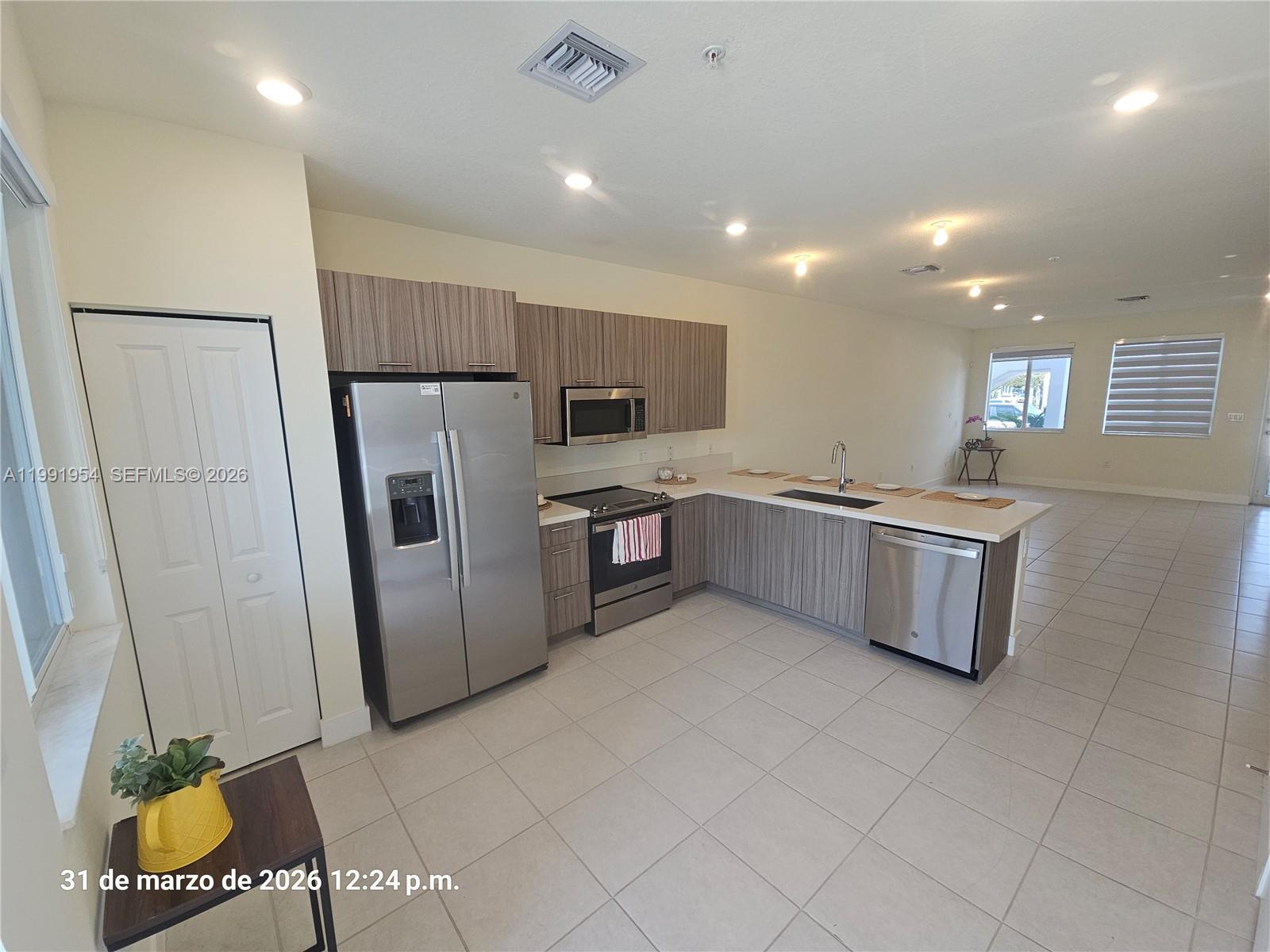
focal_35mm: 13
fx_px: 477
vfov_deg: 89.9
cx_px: 635
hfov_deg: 106.2
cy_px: 476
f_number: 2.2
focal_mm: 2.2
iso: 80
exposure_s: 1/120
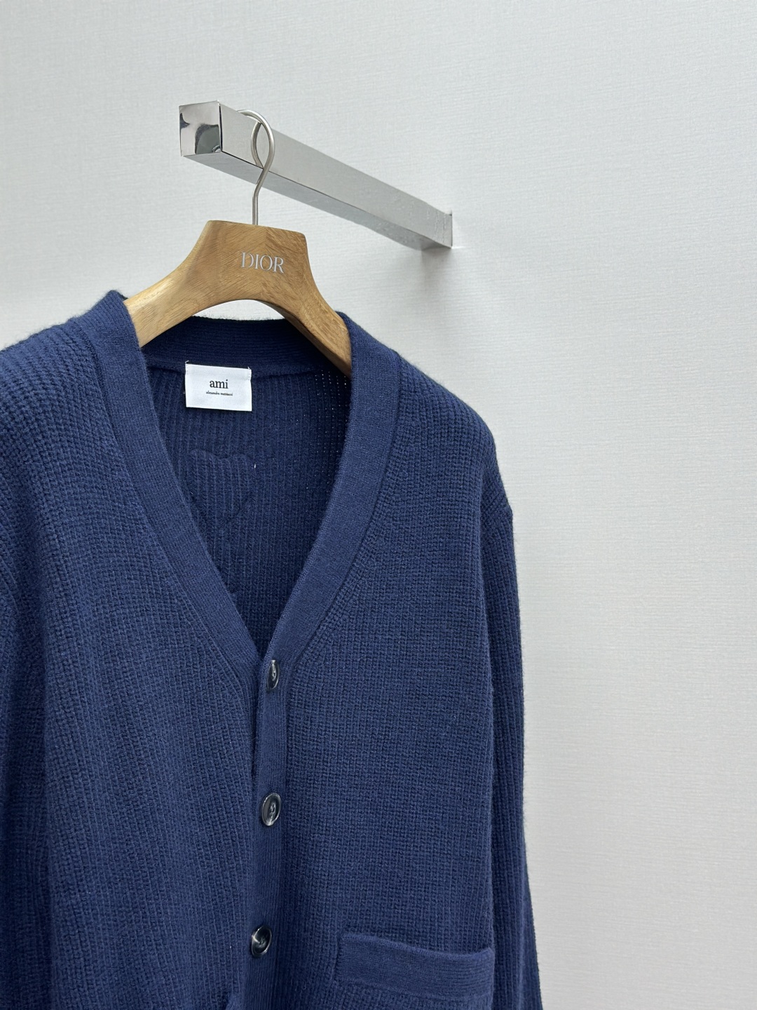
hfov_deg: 30.3
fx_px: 1400
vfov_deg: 39.7
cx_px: 378
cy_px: 505
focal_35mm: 48
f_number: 1.78
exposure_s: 1/205
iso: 80
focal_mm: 6.86
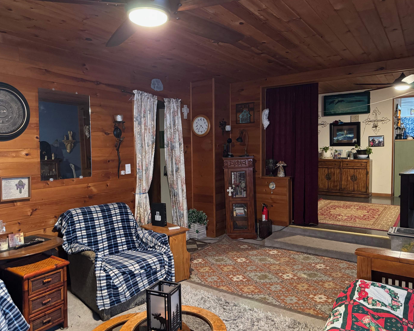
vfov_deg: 54.9
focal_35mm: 26
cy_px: 161
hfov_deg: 66.0
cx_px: 198
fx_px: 319
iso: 800
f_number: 1.78
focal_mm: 6.76
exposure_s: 1/30
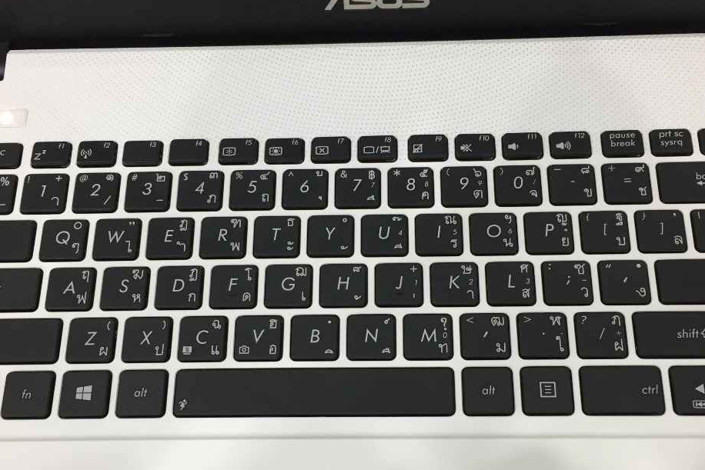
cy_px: 294
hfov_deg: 45.4
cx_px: 353
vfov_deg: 31.1
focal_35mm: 43
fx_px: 842
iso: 100
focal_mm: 4.15
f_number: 2.2
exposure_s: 1/33
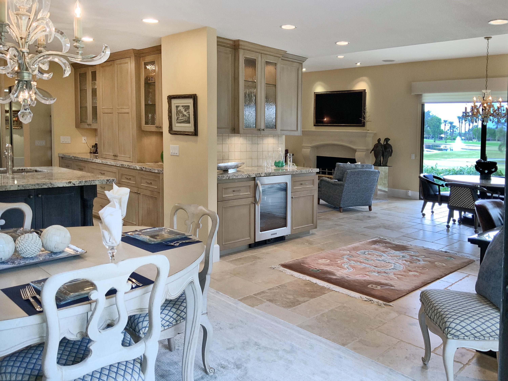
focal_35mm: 29
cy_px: 190
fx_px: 426
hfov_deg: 61.7
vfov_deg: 48.2
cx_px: 254
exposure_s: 1/120
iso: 25
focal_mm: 3
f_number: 1.8
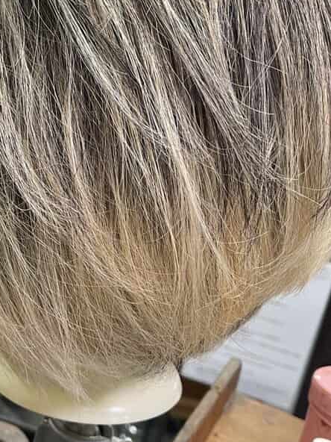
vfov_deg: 36.7
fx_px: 663
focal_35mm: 52
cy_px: 179
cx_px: 46
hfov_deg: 27.2
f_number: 1.6
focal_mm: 5.1
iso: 125
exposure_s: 1/50
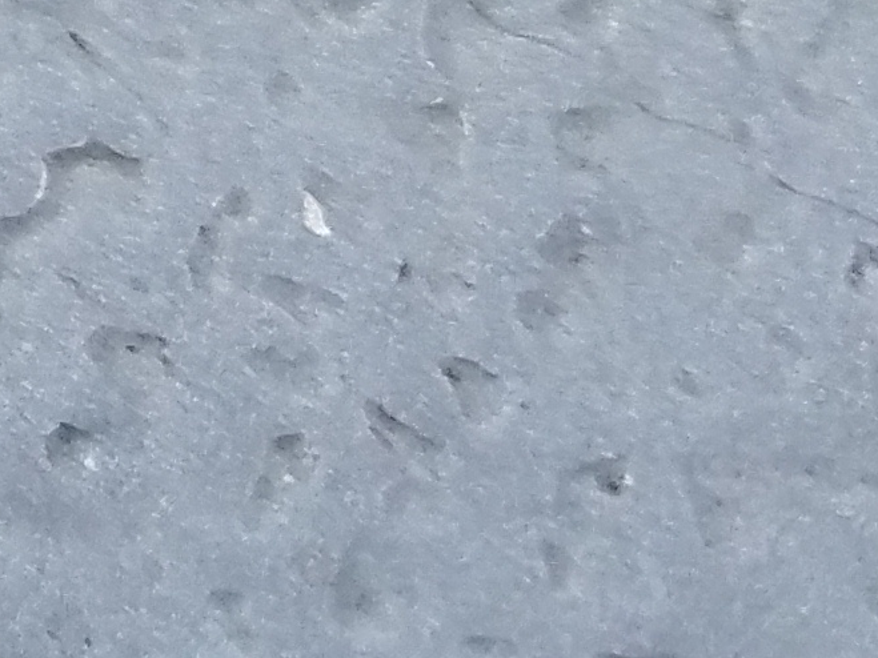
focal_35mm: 159
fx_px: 4032
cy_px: -673
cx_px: -1645
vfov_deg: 8.8
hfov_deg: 9.8
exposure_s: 1/454
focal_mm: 4.2
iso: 50
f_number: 1.7
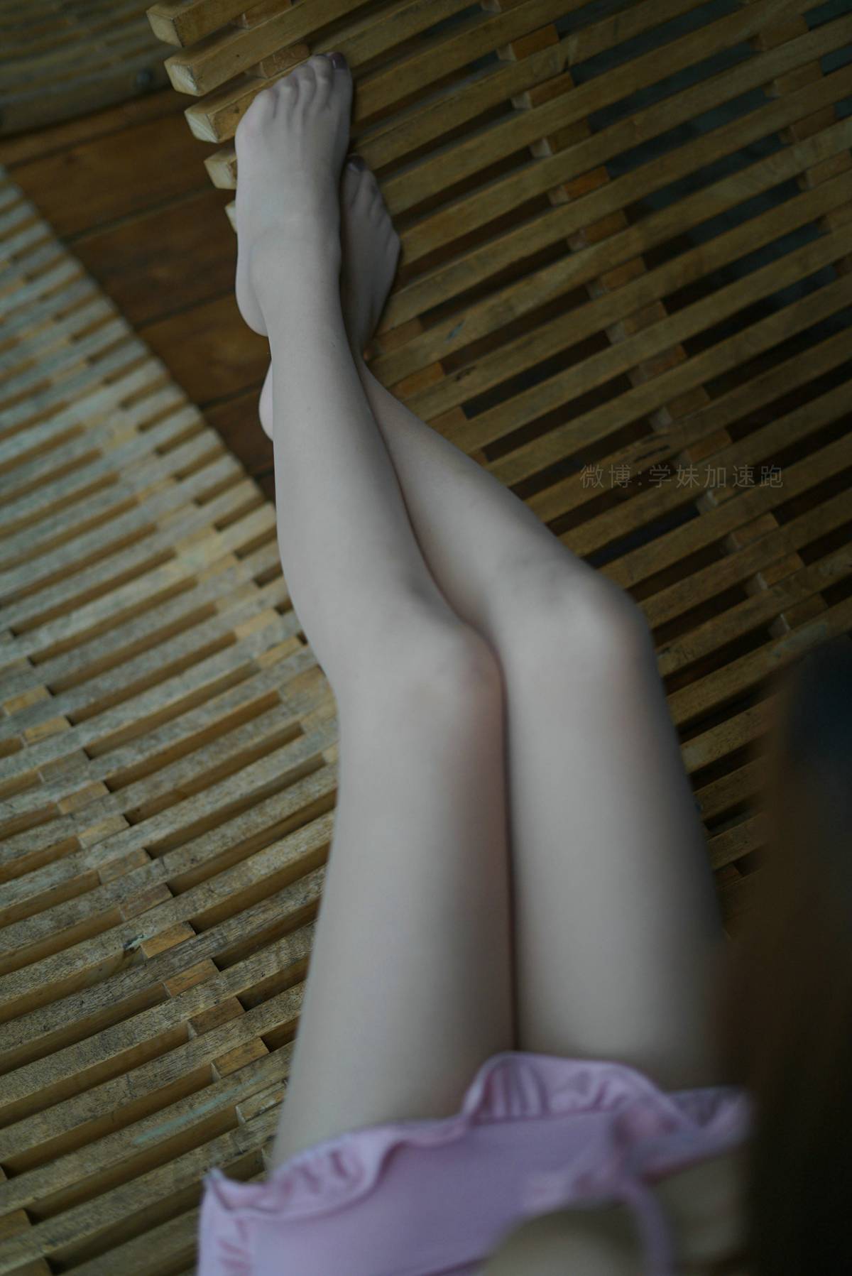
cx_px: 426
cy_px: 638
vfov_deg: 39.6
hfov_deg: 27.0
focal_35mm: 50
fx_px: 1773
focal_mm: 50
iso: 200
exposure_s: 1/320
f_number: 1.8
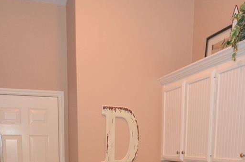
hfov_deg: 42.0
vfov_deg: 25.1
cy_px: 204
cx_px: 115
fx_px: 319
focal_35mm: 47
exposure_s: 1/60
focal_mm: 10
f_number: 4
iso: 800
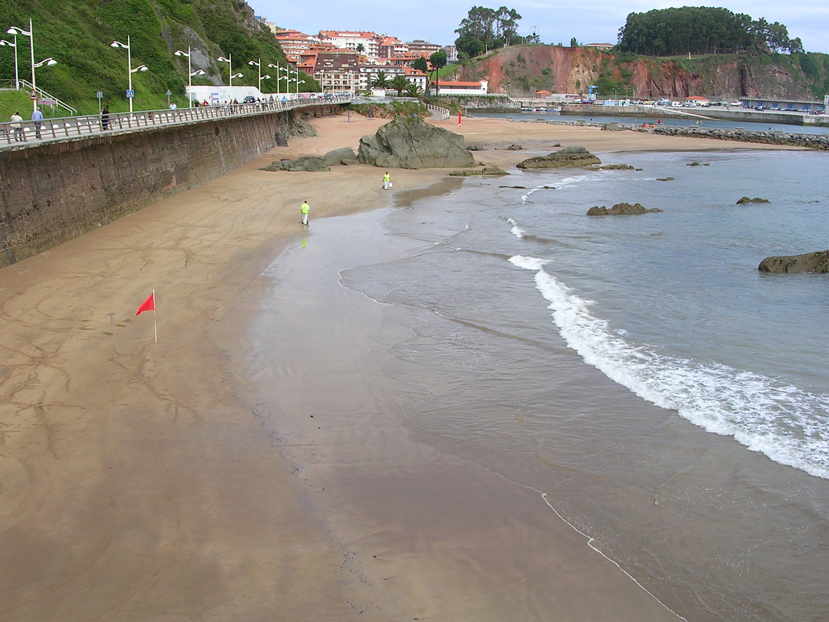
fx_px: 910
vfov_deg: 37.7
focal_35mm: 38
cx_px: 414
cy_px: 311
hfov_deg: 49.0
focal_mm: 5.8
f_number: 5.6
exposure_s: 1/262
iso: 50
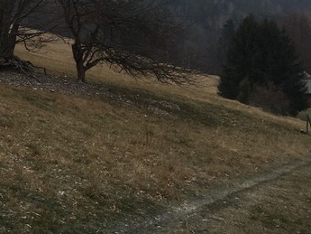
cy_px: 36
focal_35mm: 84
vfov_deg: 17.4
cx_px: -138
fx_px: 755
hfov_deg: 20.4
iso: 25
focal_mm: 4.15
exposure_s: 1/305
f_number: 2.2
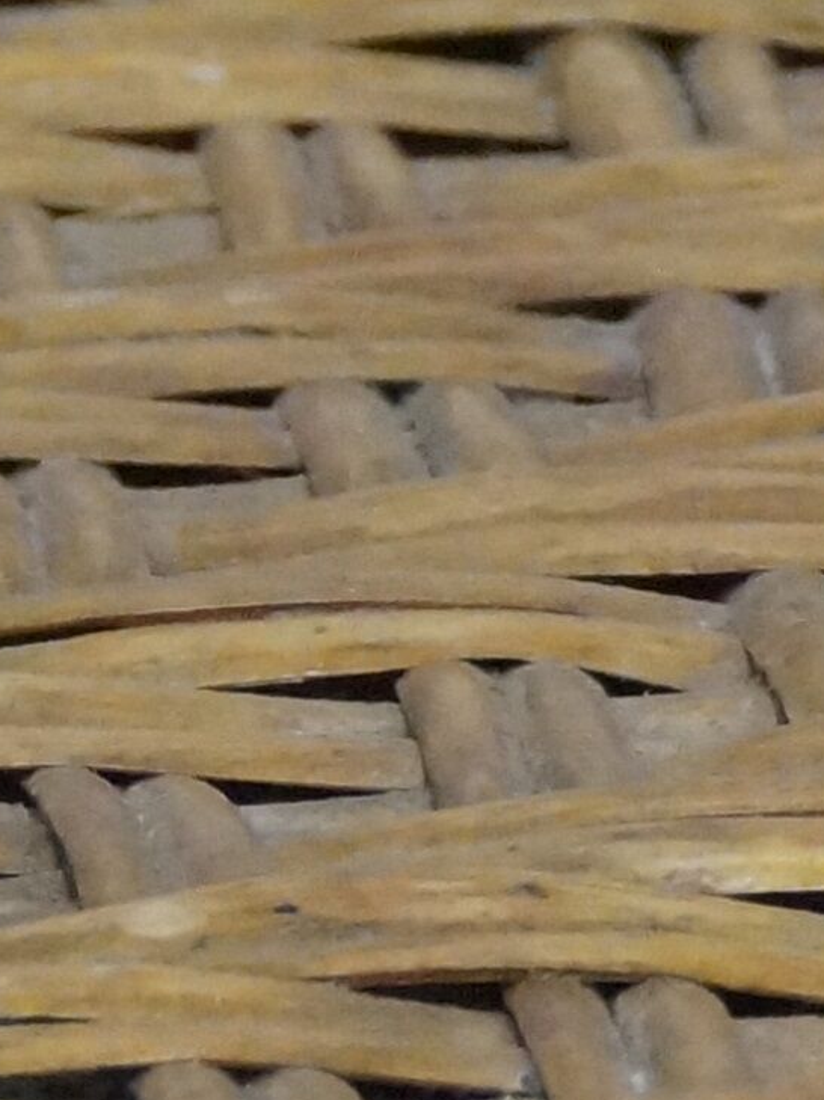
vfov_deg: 2.5
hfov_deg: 1.8
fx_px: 25463
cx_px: 3231
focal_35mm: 802
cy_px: 442
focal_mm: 75
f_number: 8
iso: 3200
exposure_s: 1/50
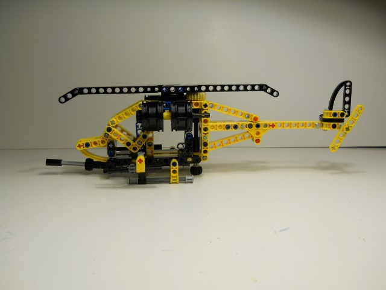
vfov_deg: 35.1
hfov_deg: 45.8
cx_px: 193
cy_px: 145
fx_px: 457
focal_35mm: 41
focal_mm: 6.72
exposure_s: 1/40
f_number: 3.1
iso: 80
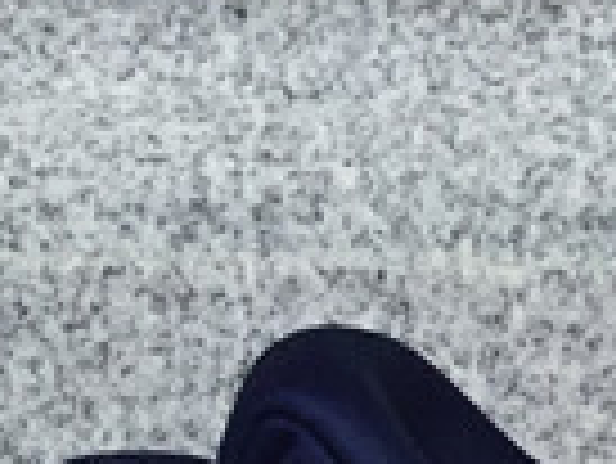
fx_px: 3616
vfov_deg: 6.6
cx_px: 1367
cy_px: 1453
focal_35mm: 203
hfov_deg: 9.0
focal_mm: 3.3
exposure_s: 1/413
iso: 25
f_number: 2.4
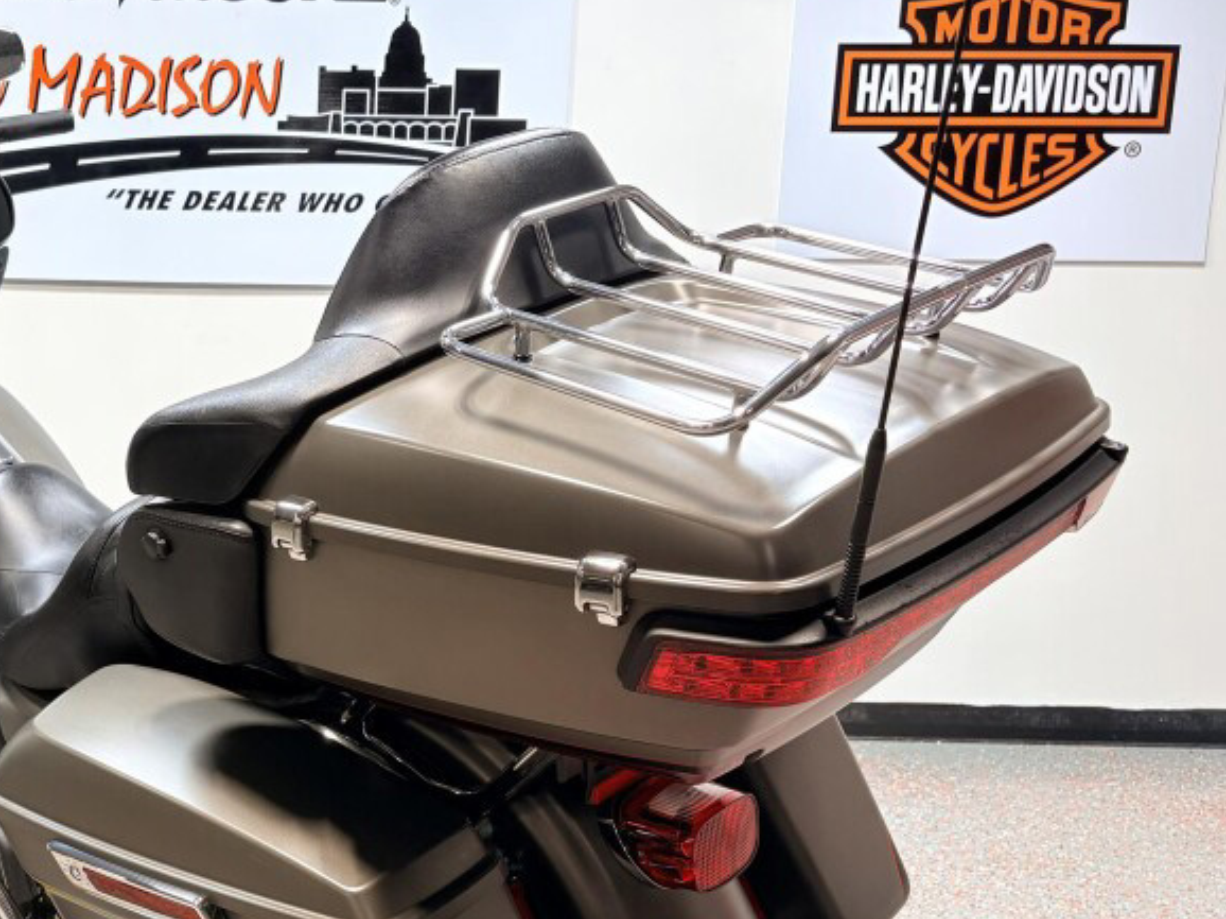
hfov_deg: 37.7
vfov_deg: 30.0
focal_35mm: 48
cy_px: 613
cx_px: 186
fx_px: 1699
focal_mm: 5.96
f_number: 1.6
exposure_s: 1/120
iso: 50
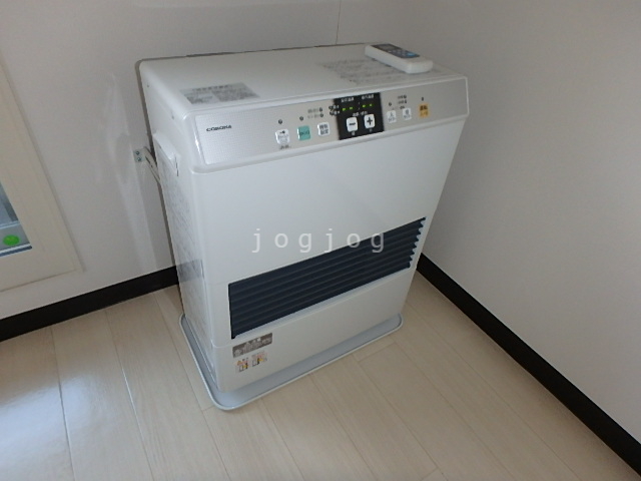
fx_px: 389
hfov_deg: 79.0
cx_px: 320
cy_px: 240
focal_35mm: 21
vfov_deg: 63.4
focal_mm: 3.7
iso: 400
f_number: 3.5
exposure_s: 1/30
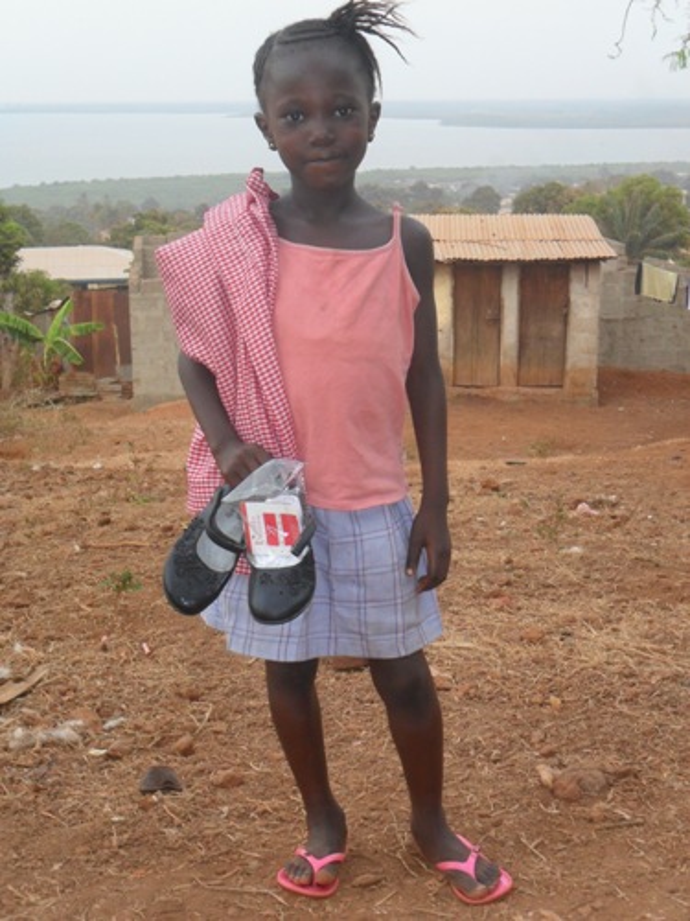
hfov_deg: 28.0
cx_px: 345
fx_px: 1382
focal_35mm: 52
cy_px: 460
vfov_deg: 36.8
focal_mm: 9.3
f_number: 5
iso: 160
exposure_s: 1/60
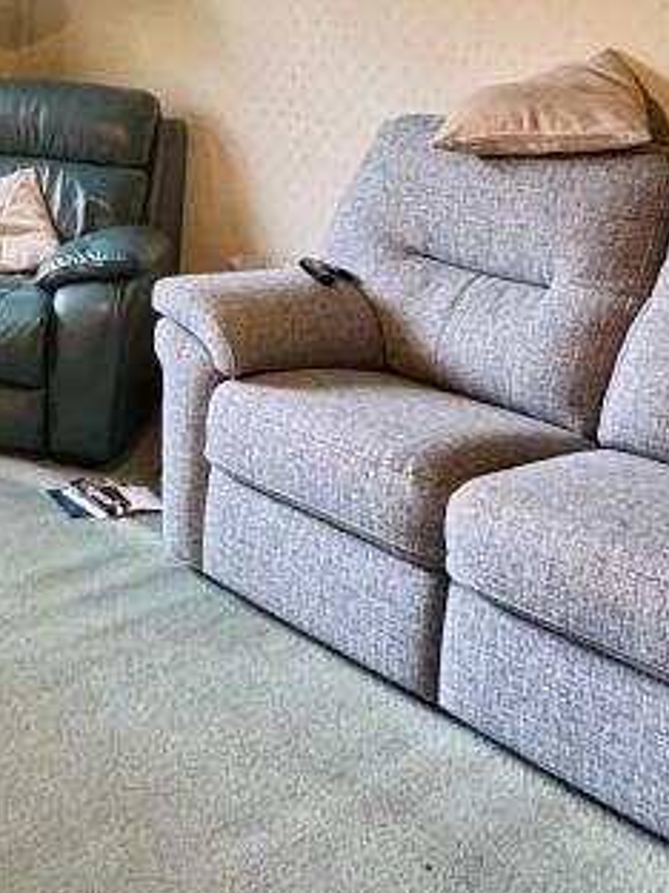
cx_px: -146
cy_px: 135
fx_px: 1185
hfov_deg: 27.5
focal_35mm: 46
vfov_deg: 39.1
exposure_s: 1/99
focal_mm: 2.22
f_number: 2.2
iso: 200
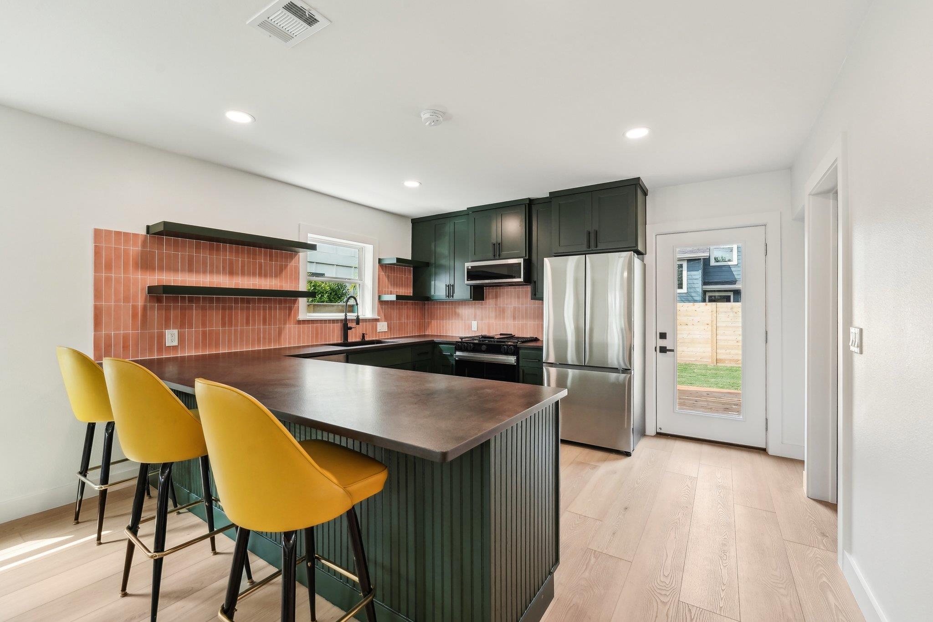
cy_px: 311
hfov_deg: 104.3
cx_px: 466
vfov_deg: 81.2
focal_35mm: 14
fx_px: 363
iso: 800
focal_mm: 14
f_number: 8
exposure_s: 1/60
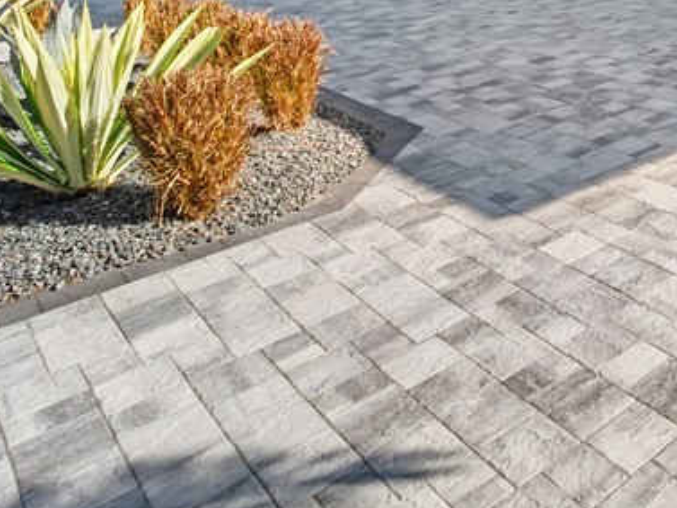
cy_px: -102
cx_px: 781
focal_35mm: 38
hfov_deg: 38.4
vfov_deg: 31.6
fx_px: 743
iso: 200
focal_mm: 7
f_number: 7.1
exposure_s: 1/100
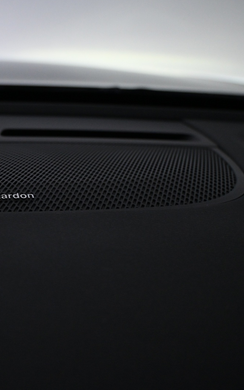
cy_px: 193
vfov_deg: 44.0
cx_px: -23
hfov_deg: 26.2
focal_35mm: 45
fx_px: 483
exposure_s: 1/125
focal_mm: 19.5
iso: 1250
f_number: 3.8
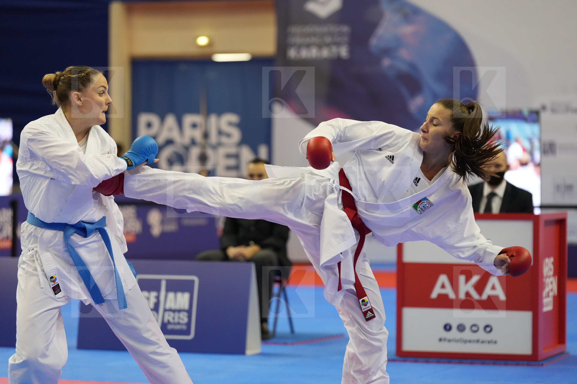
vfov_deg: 10.3
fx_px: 2131
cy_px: 192
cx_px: 288
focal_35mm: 133
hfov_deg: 15.4
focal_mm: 133
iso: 3200
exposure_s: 1/1000
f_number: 2.8
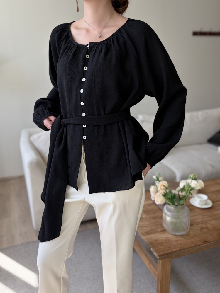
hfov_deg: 53.1
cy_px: 146
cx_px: 110
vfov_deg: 67.3
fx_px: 220
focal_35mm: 26
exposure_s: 1/135
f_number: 1.6
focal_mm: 5.96
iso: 32
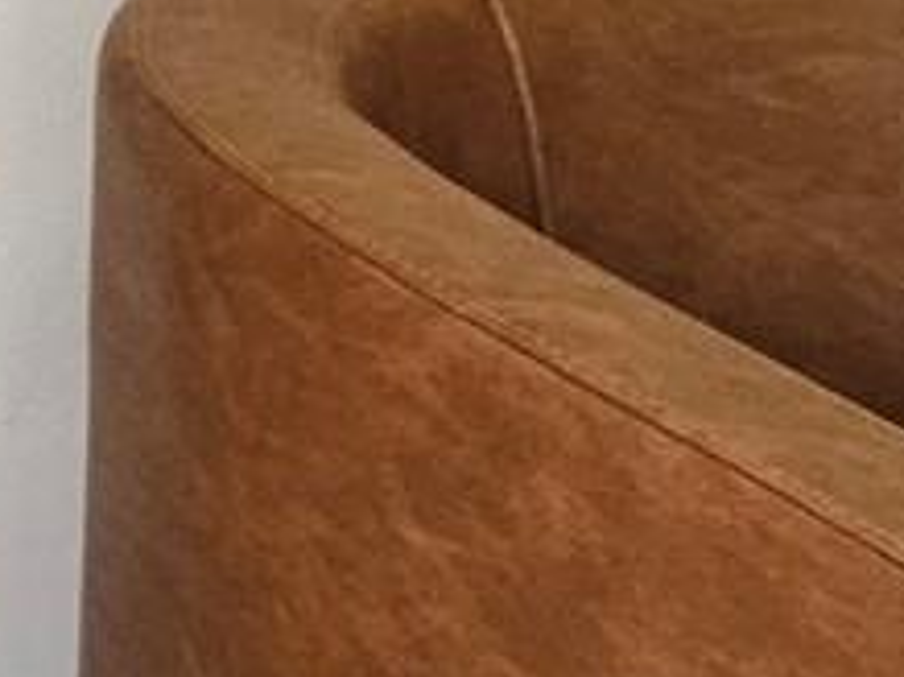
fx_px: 2480
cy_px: -764
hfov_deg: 9.7
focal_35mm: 95
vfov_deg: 13.0
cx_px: -2237
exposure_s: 1/60
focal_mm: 2.2
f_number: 2.2
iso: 80
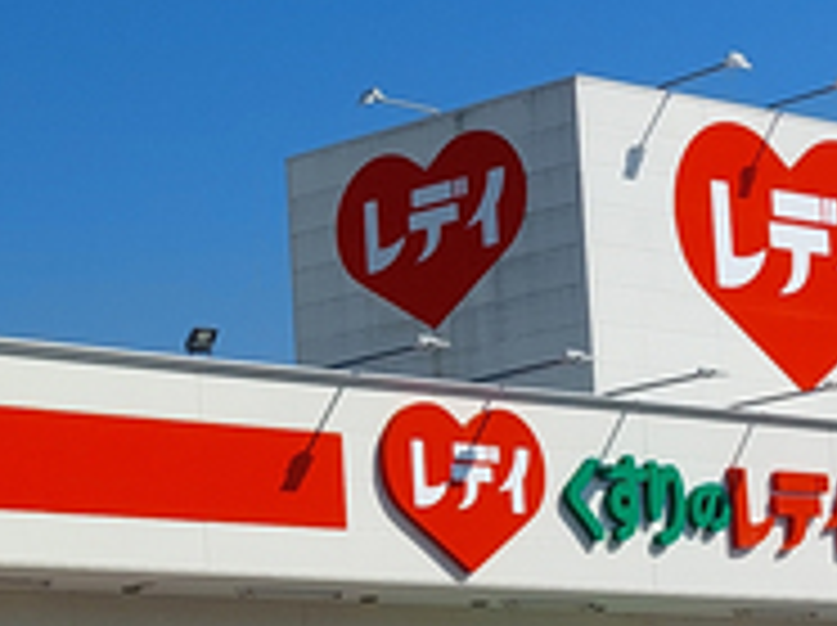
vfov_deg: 11.9
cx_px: -112
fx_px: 2994
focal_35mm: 124
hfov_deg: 15.4
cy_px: 378
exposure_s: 1/2172
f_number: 1.8
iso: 25
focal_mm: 5.23
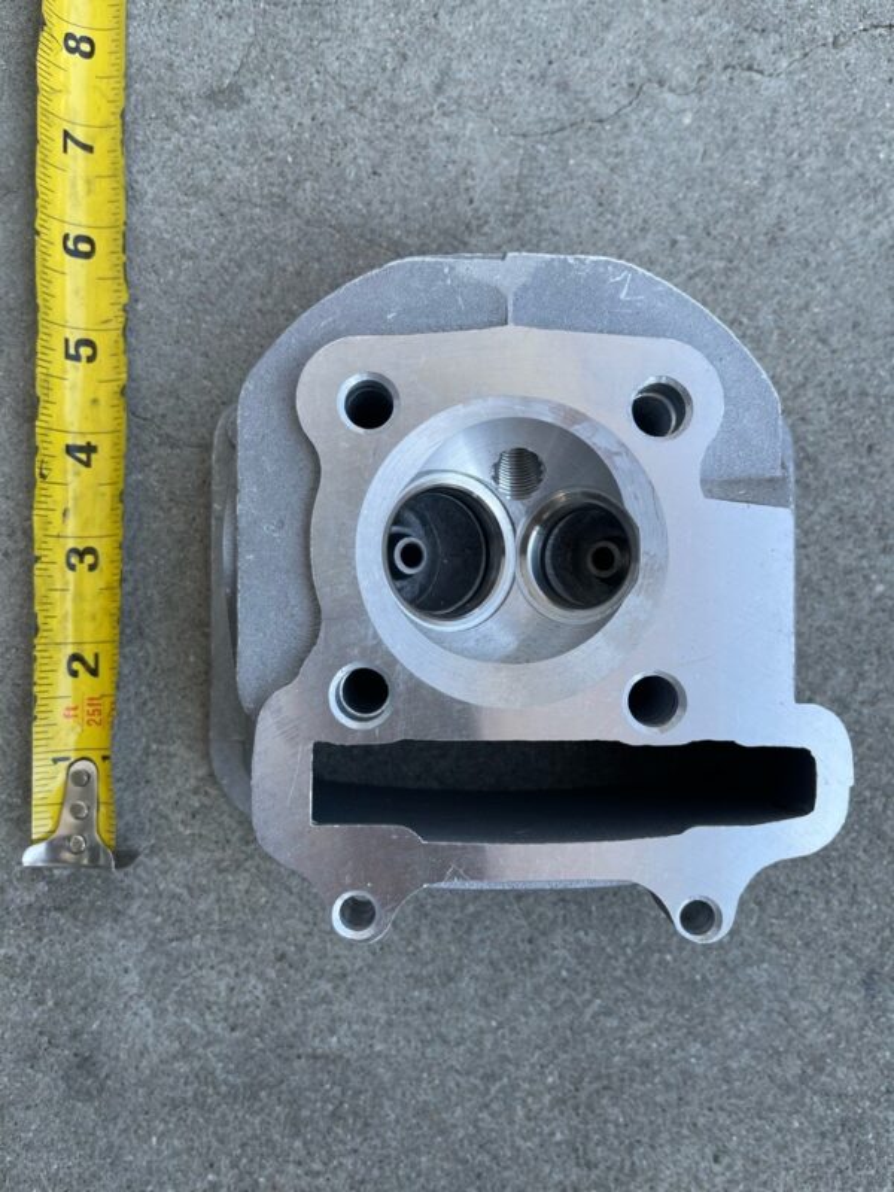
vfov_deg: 67.3
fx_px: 895
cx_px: 447
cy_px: 596
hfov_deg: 53.1
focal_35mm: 26
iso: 32
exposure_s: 1/631
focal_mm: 5.1
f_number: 1.6
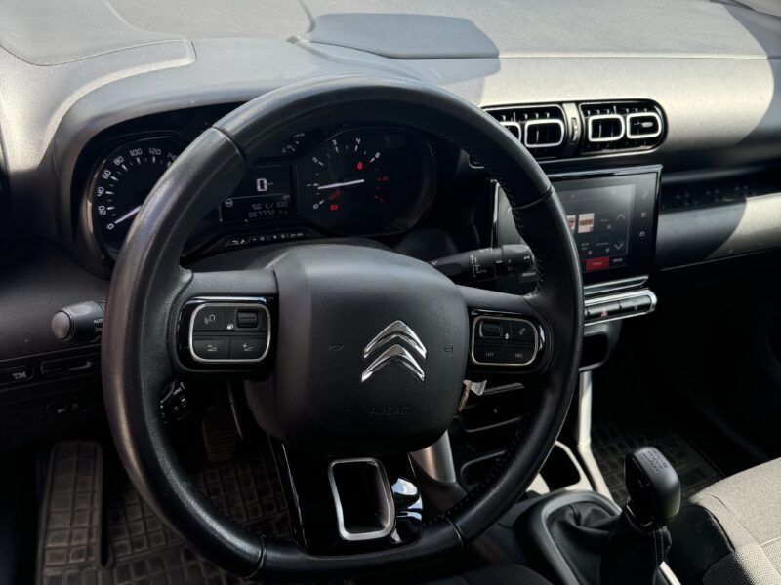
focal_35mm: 24
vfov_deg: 56.8
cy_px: 292
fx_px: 541
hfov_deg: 71.6
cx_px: 390
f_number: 1.78
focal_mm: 6.76
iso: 80
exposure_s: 1/514
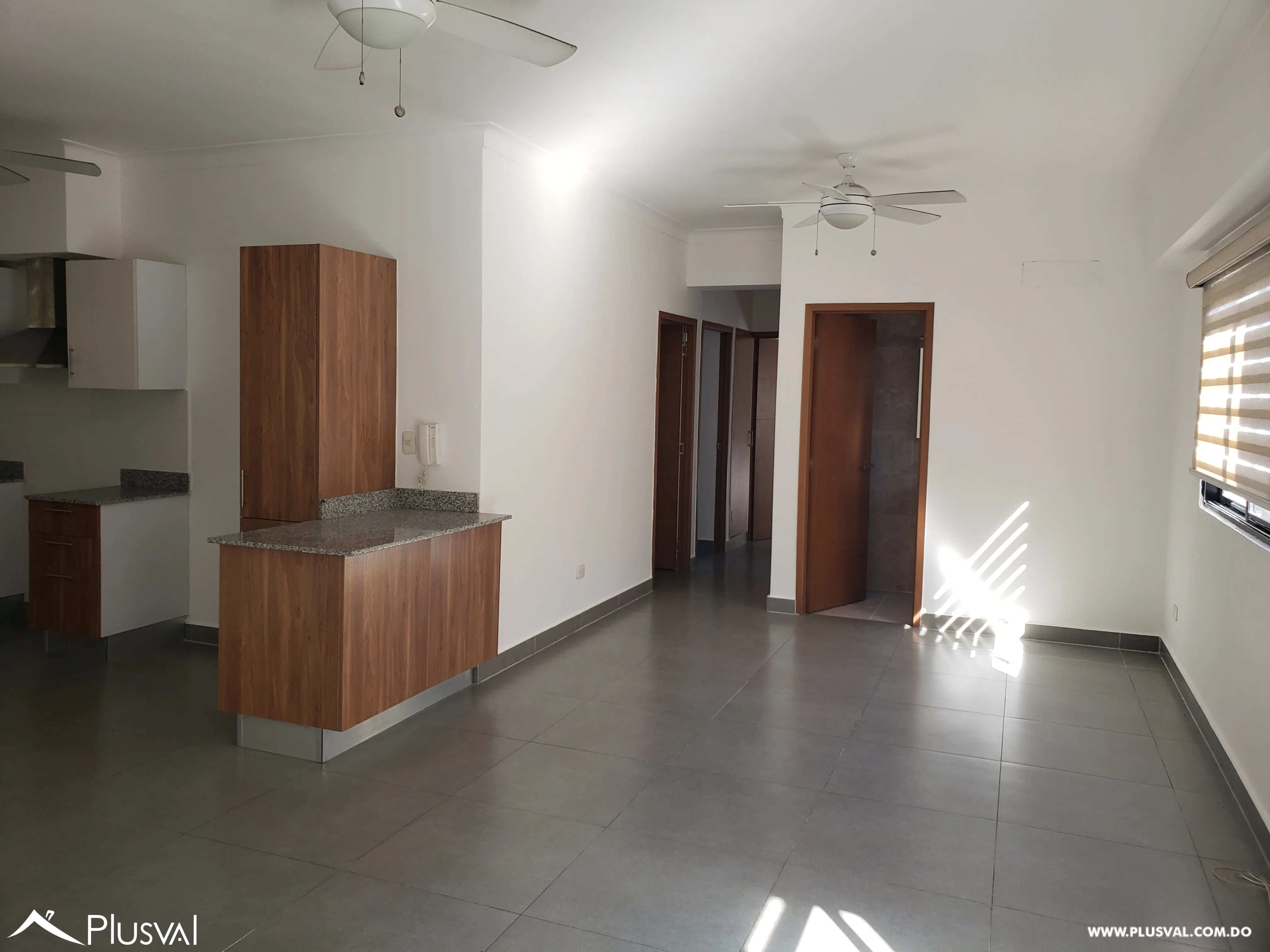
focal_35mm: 26
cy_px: 476
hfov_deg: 67.3
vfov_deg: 53.1
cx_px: 635
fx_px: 954
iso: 100
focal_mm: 4.3
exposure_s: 1/100
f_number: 2.4
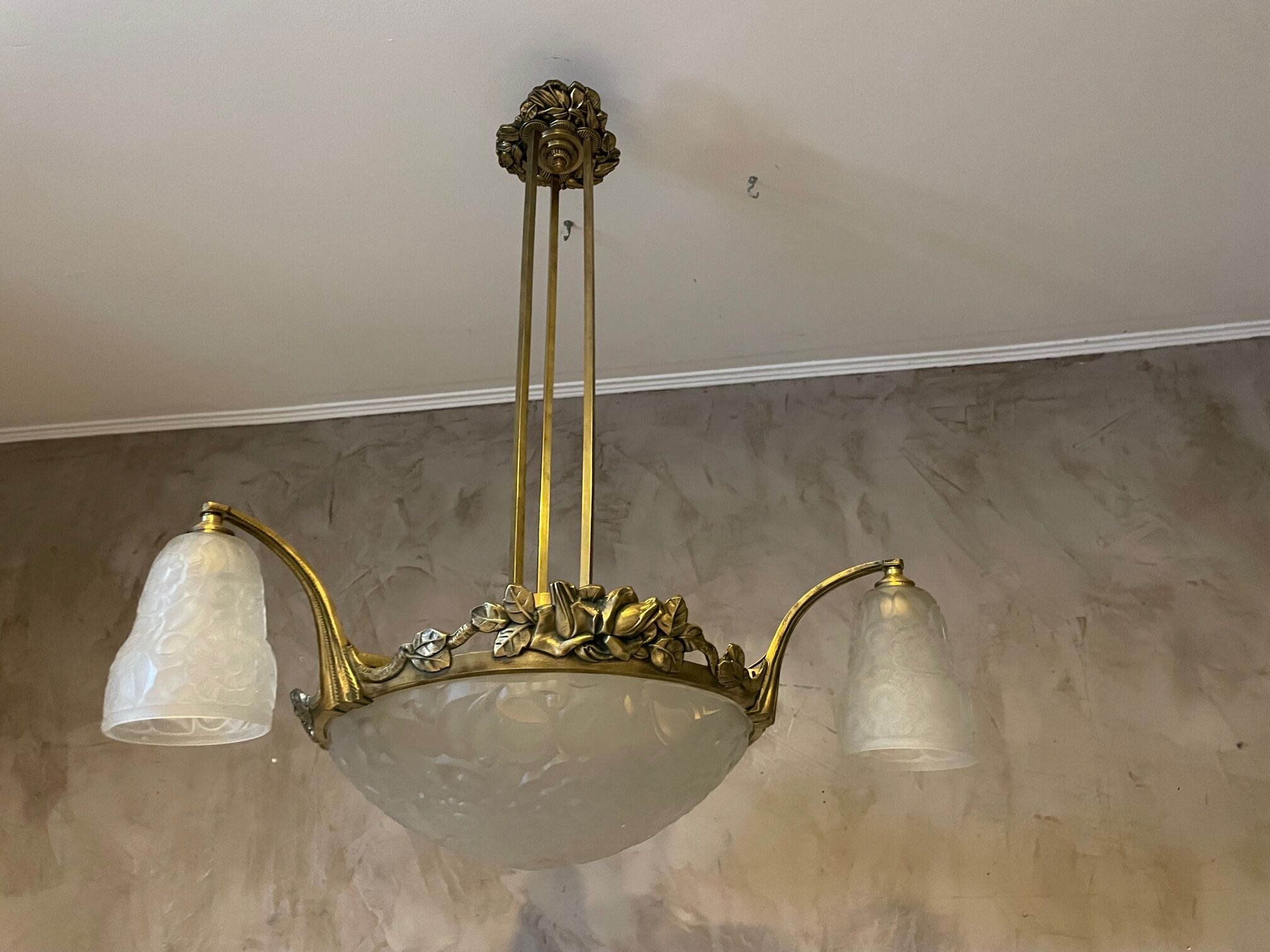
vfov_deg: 53.1
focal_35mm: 26
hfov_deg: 67.3
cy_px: 476
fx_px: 954
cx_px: 635
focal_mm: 4.2
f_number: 1.6
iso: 500
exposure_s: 1/25
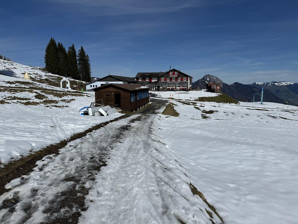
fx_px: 207
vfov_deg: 56.8
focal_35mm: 24
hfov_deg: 71.6
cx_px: 149
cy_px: 112
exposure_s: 1/20000
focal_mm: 6.86
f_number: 1.78
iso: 80
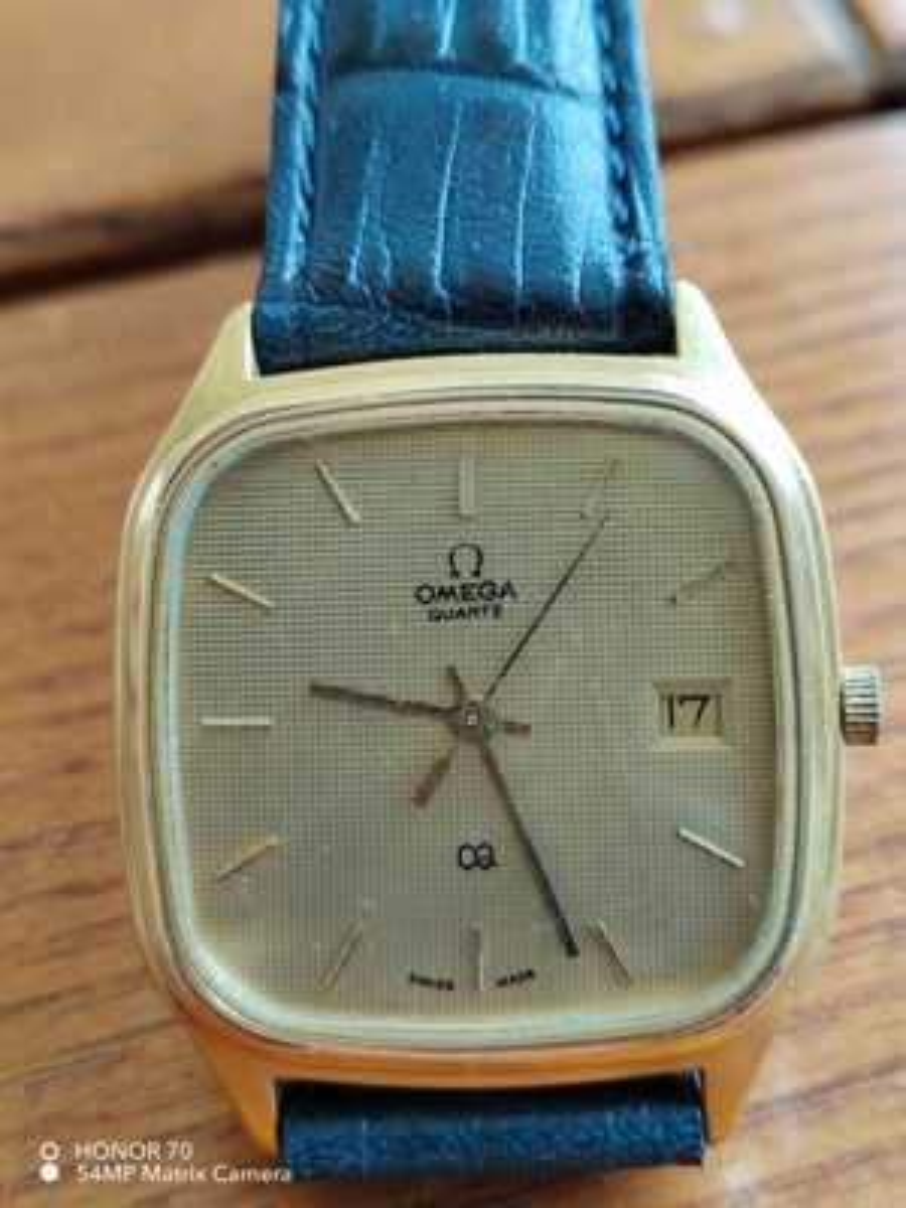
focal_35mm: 54
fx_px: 1884
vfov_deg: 35.5
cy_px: 604
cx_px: 453
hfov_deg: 27.0
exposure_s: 1/100
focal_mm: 5.52
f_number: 1.9
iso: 398
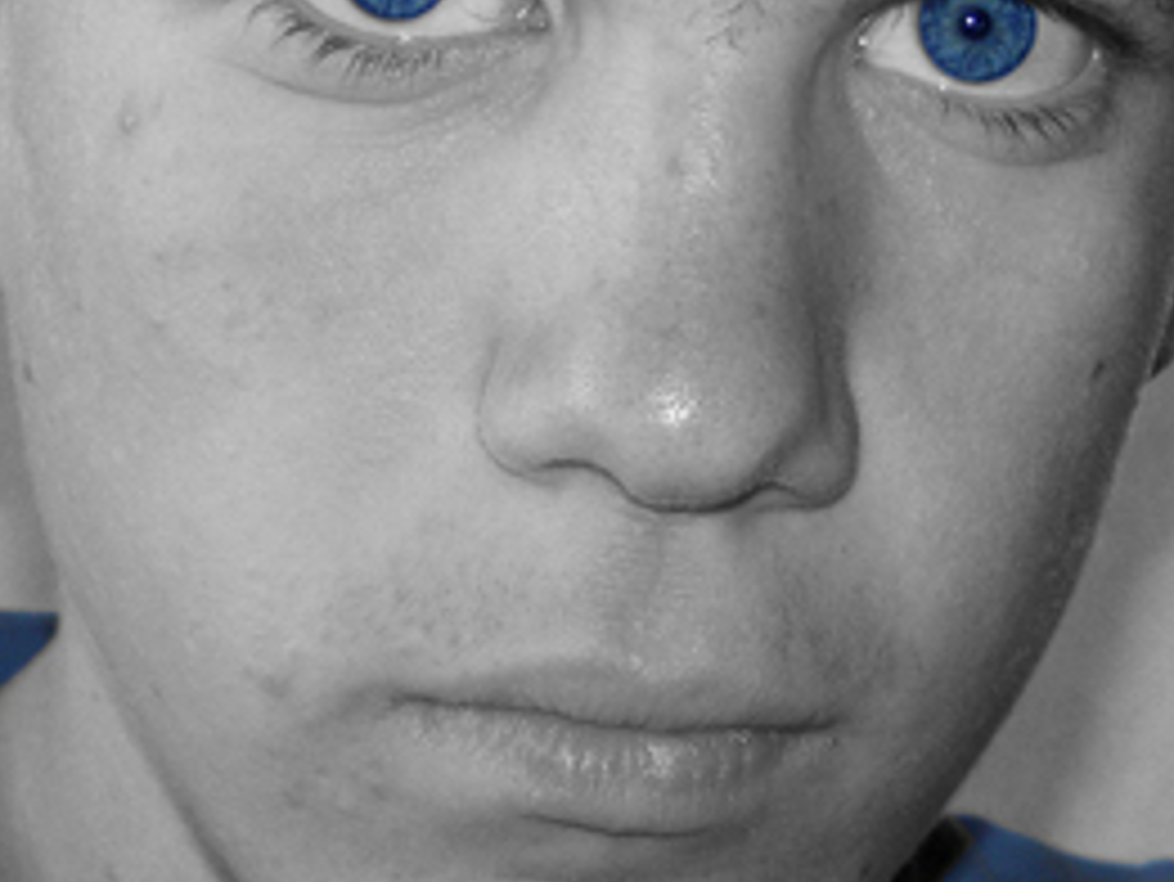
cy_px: 304
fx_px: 6277
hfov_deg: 10.7
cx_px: 715
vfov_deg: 8.0
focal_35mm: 185
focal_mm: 17.5
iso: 140
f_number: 3.2
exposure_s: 1/90
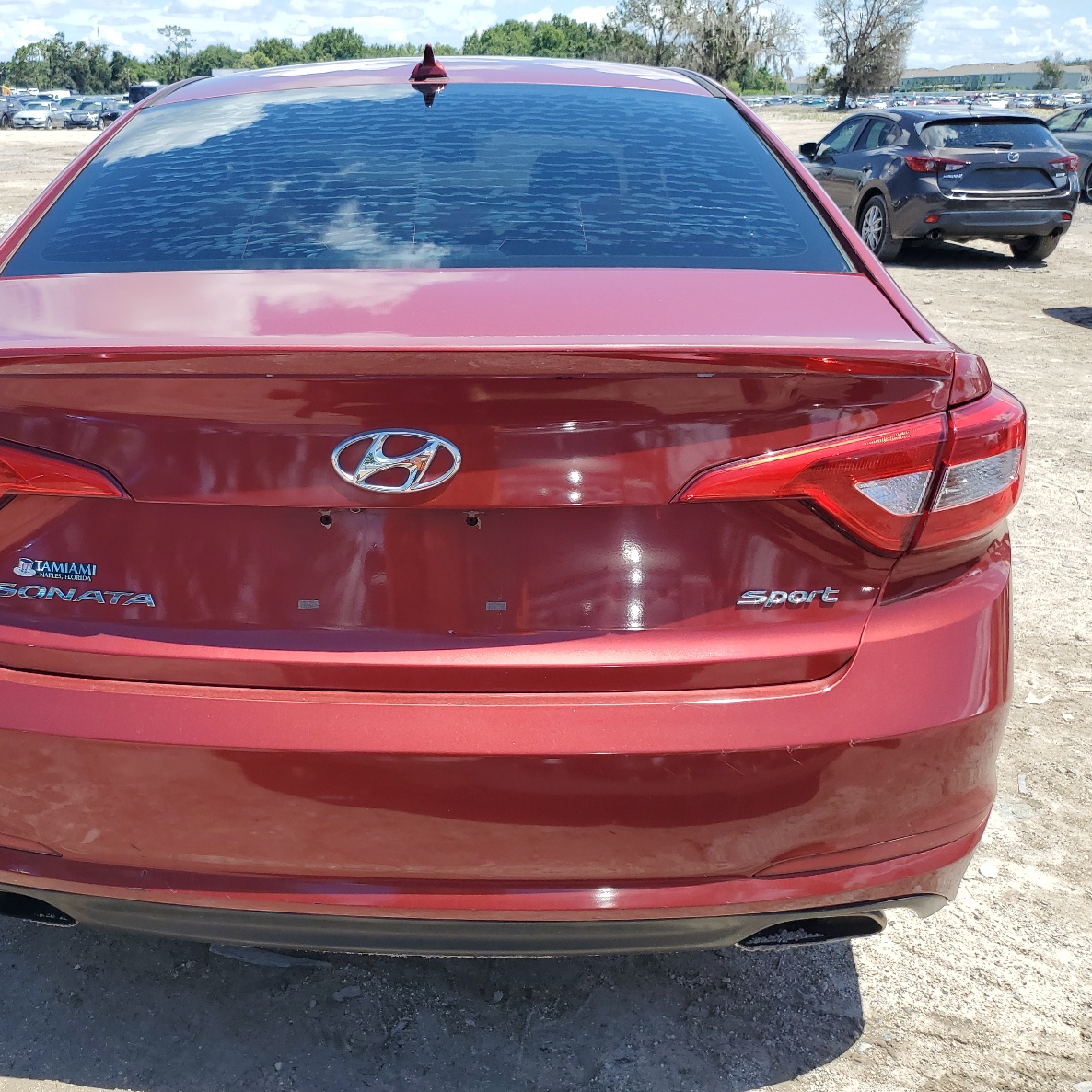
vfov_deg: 52.5
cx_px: 402
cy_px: 544
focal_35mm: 31
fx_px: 1106
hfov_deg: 51.9
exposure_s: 1/2000
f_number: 1.5
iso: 50
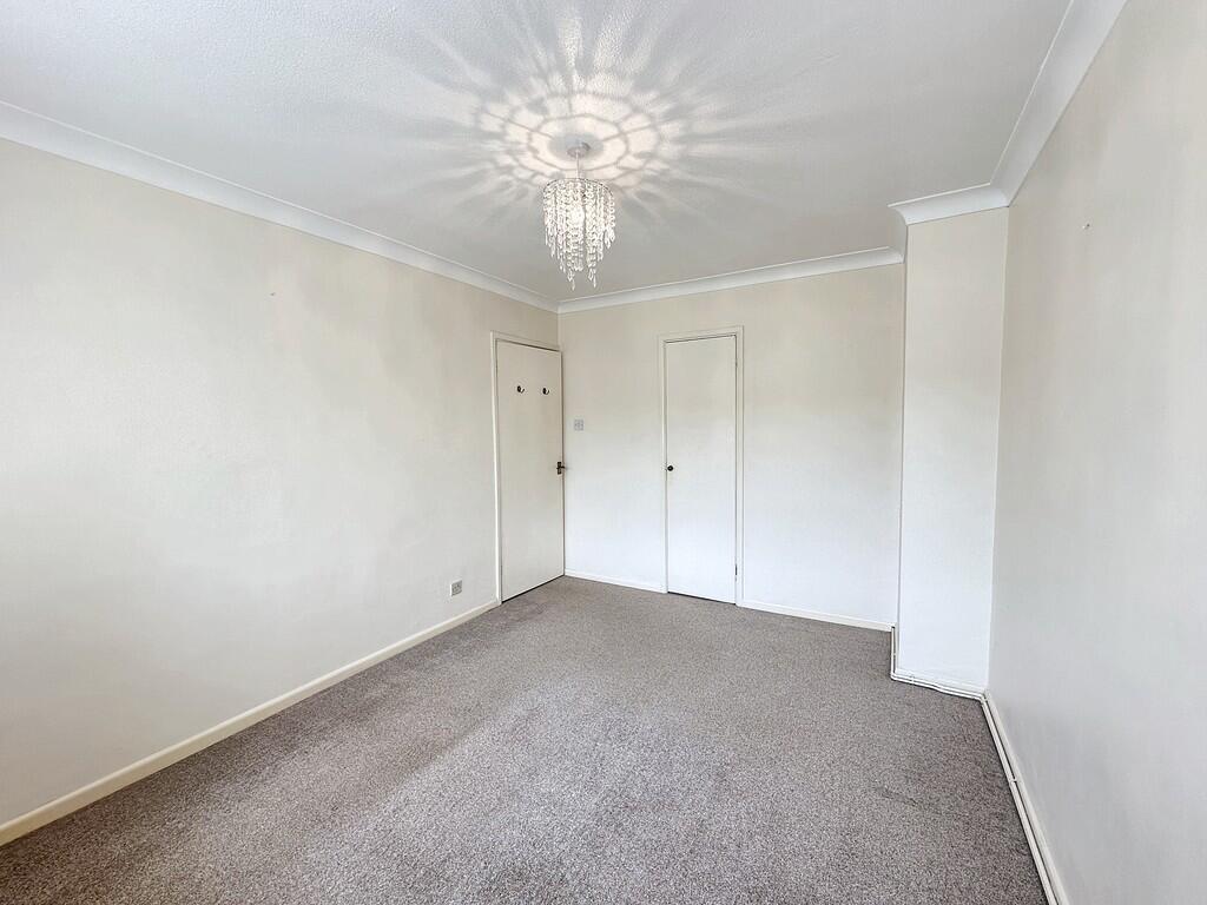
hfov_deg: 102.1
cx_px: 604
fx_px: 488
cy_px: 452
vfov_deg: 85.7
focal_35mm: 14
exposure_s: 1/219
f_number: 2.2
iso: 40
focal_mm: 2.2
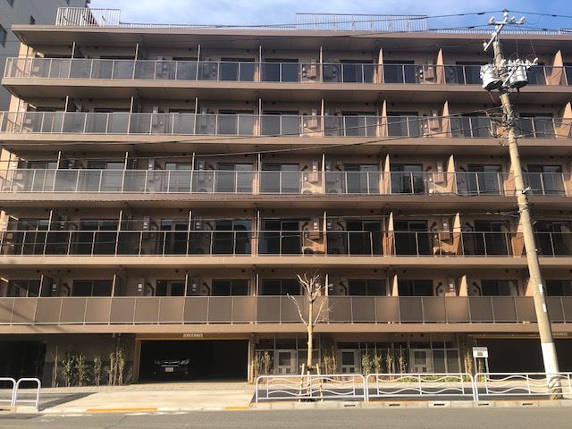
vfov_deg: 49.7
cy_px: 214
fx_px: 463
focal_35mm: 28
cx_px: 286
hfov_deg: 63.4
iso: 20
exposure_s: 1/640
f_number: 1.8
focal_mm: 3.99
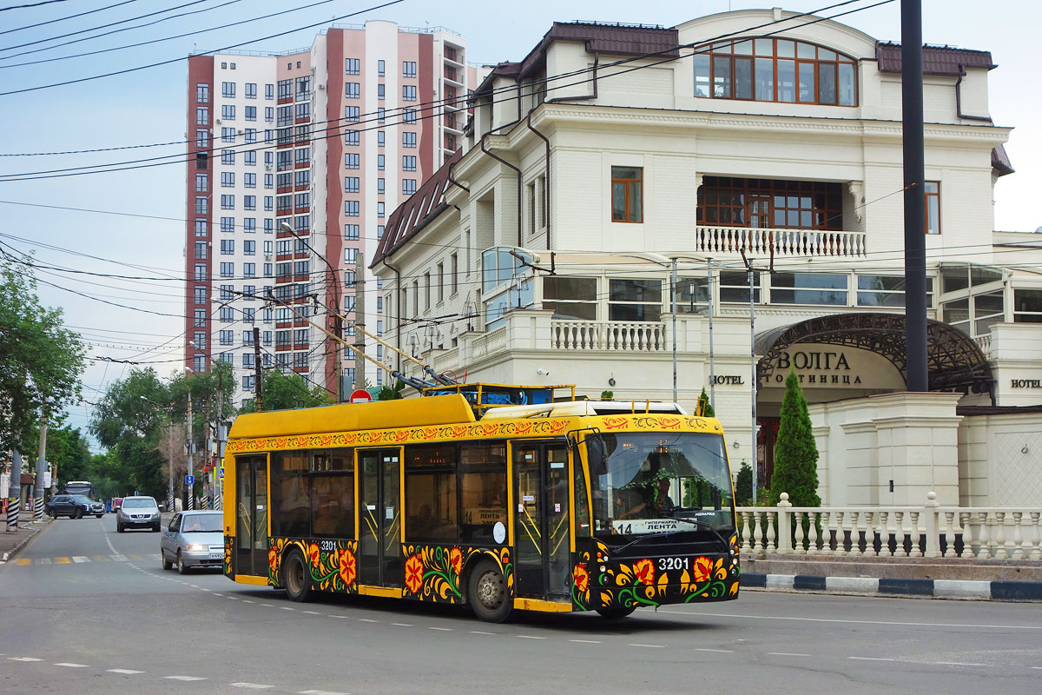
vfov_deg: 26.5
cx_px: 521
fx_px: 1476
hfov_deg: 38.9
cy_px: 348
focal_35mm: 51
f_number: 4
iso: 125
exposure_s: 1/500
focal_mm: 18.88
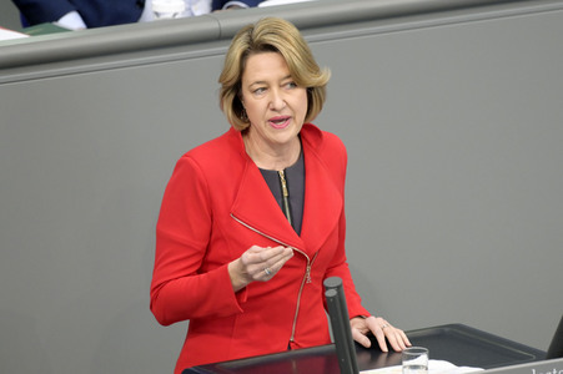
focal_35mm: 420
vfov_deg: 3.3
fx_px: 6563
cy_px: 187
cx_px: 282
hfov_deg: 4.9
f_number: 5.6
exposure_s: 1/320
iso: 8000
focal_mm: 420
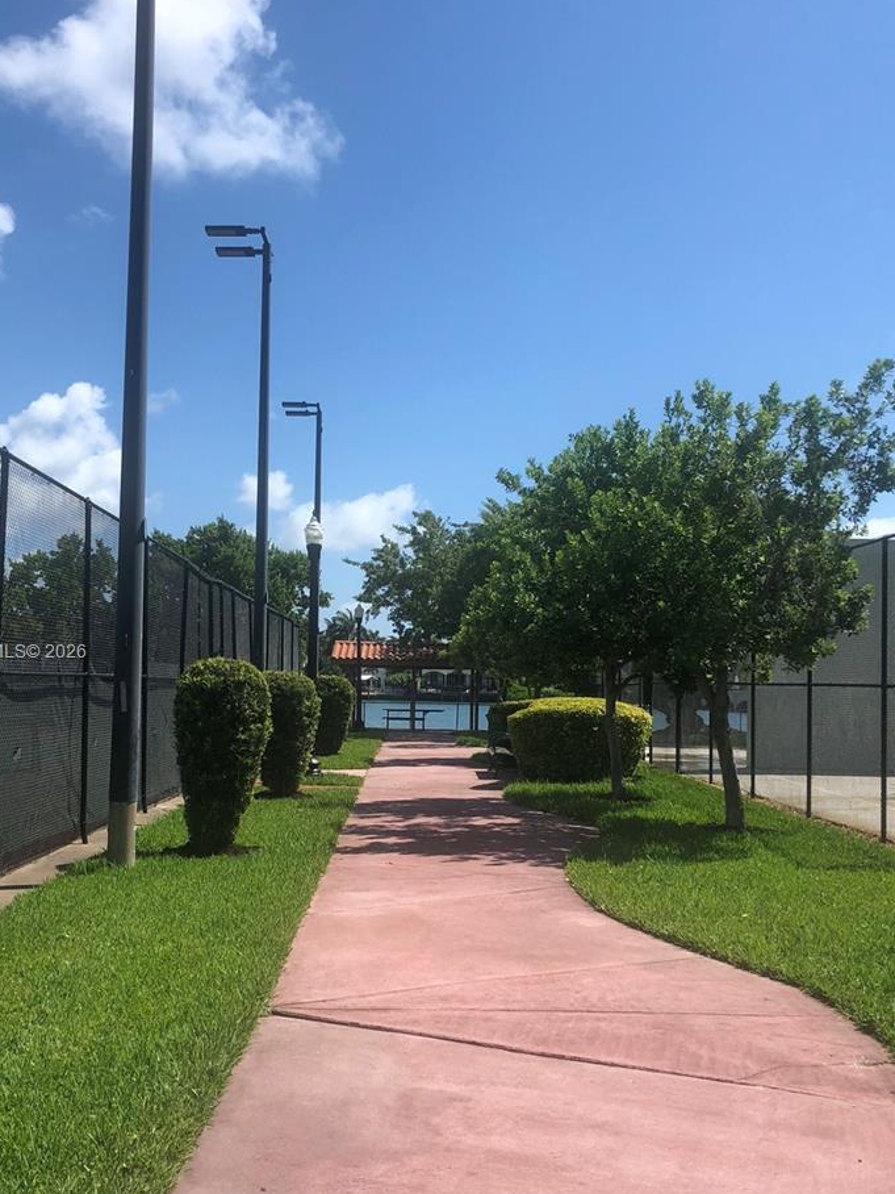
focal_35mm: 37
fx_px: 1276
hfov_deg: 38.7
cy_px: 654
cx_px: 435
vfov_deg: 50.1
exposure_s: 1/2525
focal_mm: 4
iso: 20
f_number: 1.8
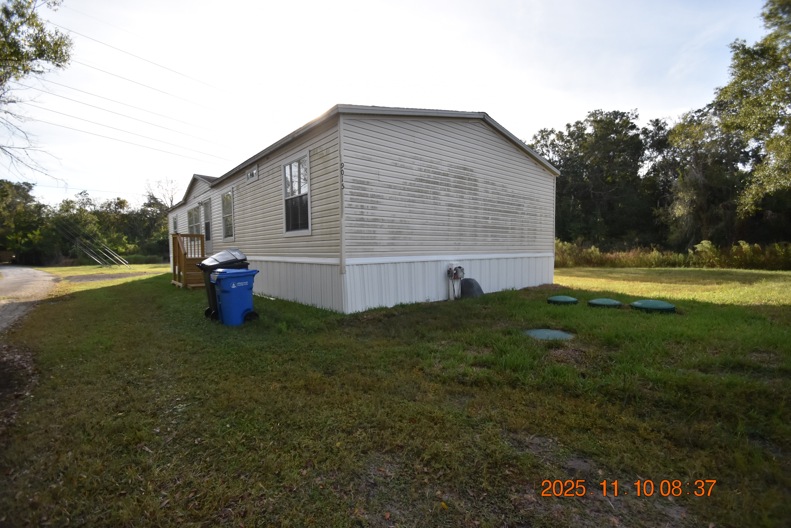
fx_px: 330
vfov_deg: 77.3
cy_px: 264
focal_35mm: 15
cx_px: 396
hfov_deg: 100.4
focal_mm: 10
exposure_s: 1/4000
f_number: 3.5
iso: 800
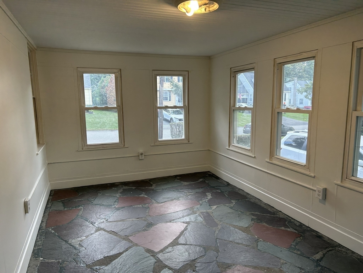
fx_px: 273
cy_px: 136
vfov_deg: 53.1
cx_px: 182
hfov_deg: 67.3
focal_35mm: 26
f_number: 1.5
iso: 64
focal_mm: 5.7
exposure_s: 1/120
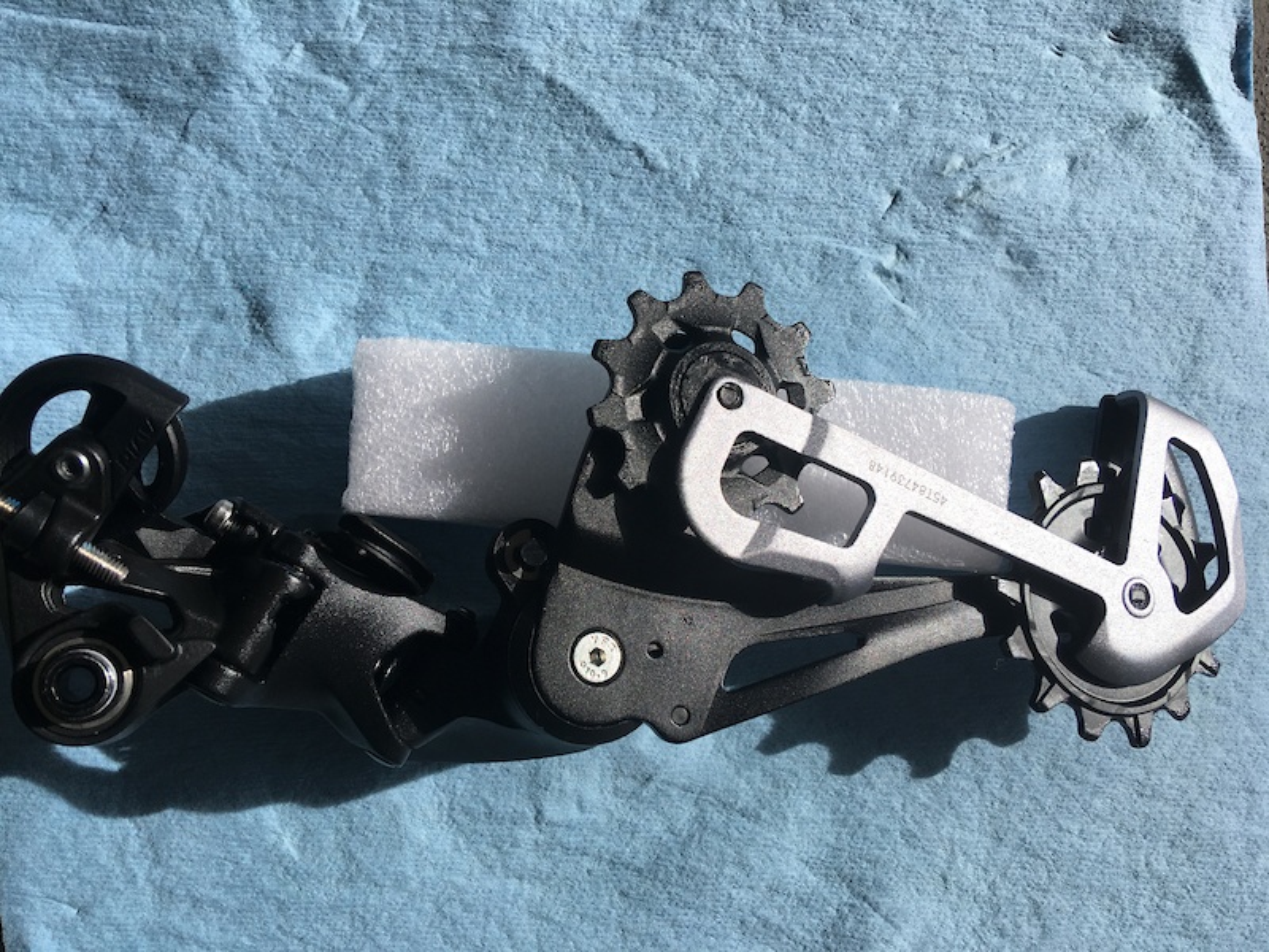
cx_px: 634
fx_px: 1063
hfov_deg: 61.7
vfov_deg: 48.2
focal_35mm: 29
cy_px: 476
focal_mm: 4.15
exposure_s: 1/1083
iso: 25
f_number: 2.2
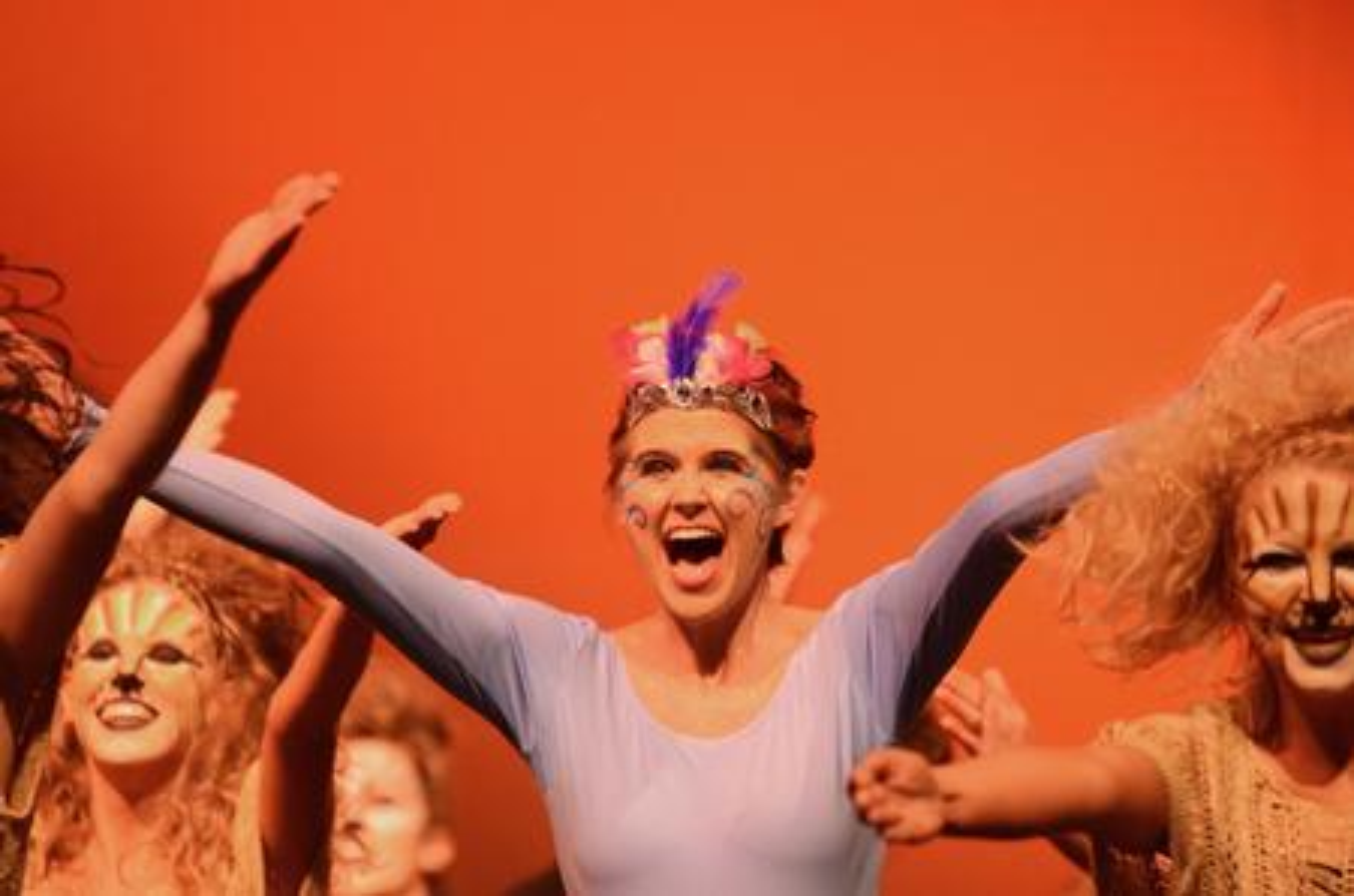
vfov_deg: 4.9
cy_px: 448
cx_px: 677
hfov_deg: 7.4
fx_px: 10415
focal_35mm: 278
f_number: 3.2
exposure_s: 1/500
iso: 4000
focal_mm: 185
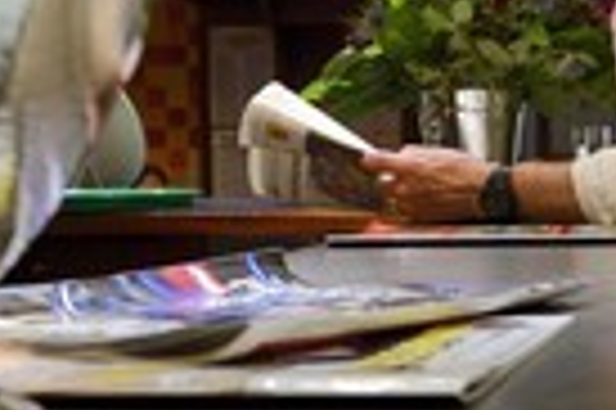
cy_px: 135
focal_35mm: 83
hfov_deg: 23.4
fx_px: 1419
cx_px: 625
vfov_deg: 16.4
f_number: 6.3
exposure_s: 1/6
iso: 200
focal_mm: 27
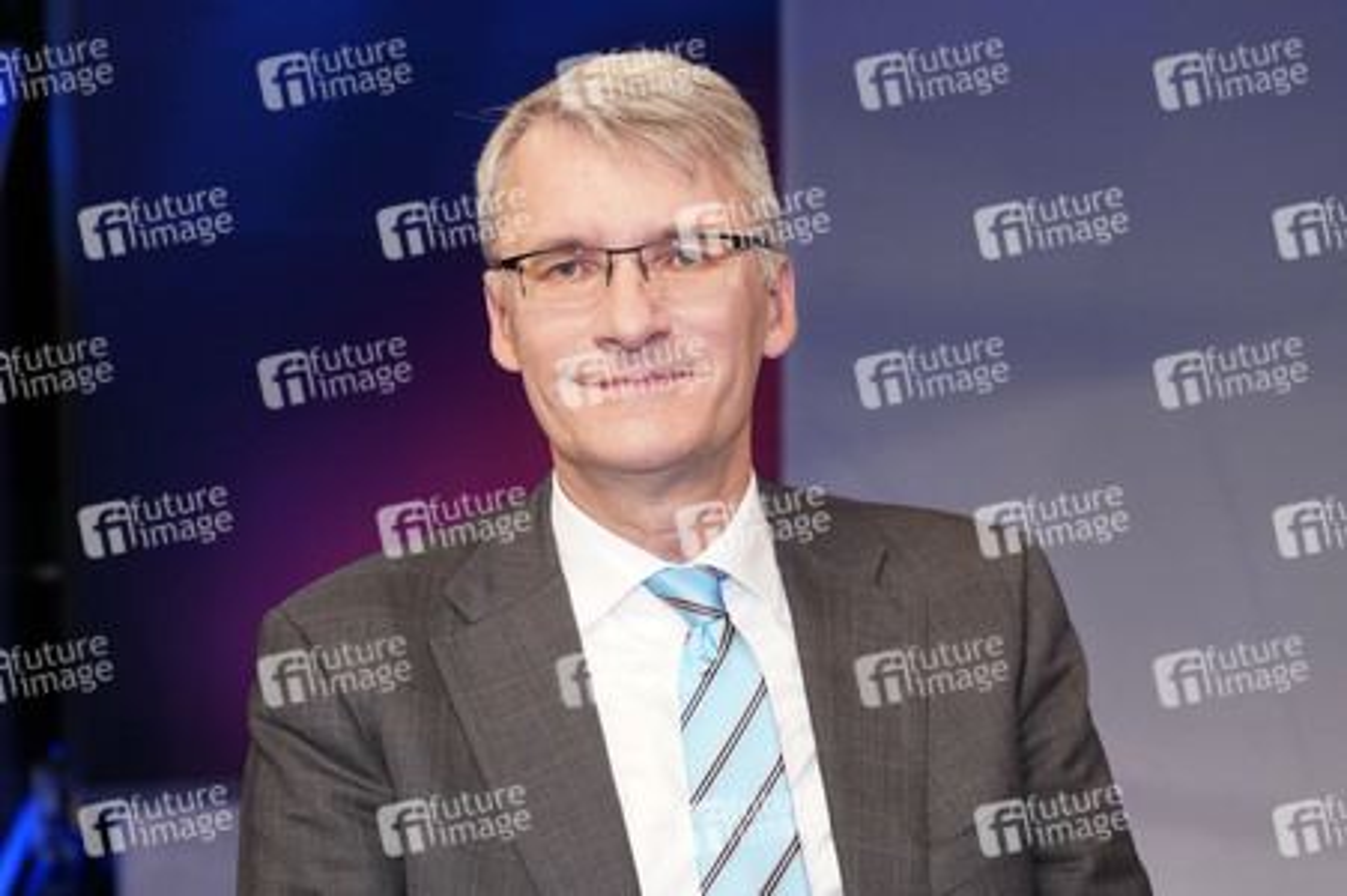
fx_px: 2281
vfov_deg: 22.2
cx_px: 674
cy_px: 448
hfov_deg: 32.9
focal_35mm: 61
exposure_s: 1/125
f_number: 5
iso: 2000
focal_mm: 61
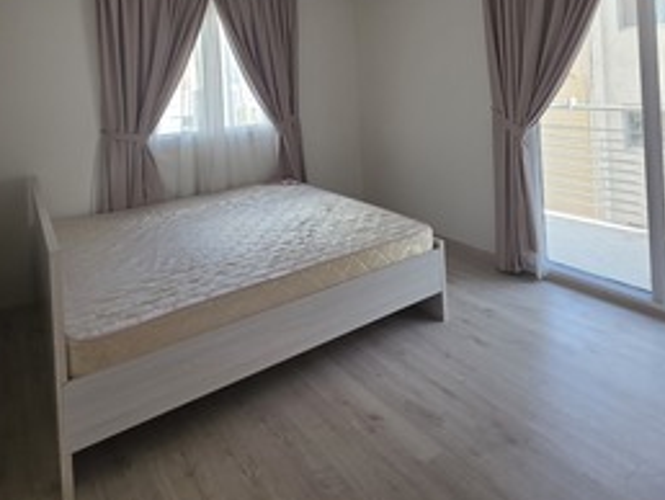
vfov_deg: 53.4
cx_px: 313
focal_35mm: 23
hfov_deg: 73.8
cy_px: 73
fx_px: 442
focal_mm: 2.2
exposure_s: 1/100
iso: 125
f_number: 1.9
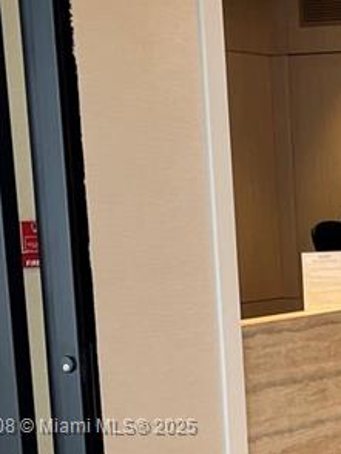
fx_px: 1390
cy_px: 428
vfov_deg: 18.2
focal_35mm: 106
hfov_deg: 12.8
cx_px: 608
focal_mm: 5.1
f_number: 1.6
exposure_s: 1/60
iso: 64
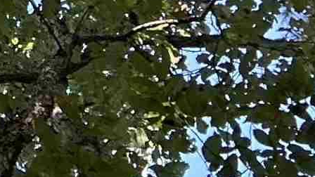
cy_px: -466
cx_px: -435
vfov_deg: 6.1
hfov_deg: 10.7
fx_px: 1437
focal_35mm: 172
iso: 64
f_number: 1.9
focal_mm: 2.69
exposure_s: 1/121
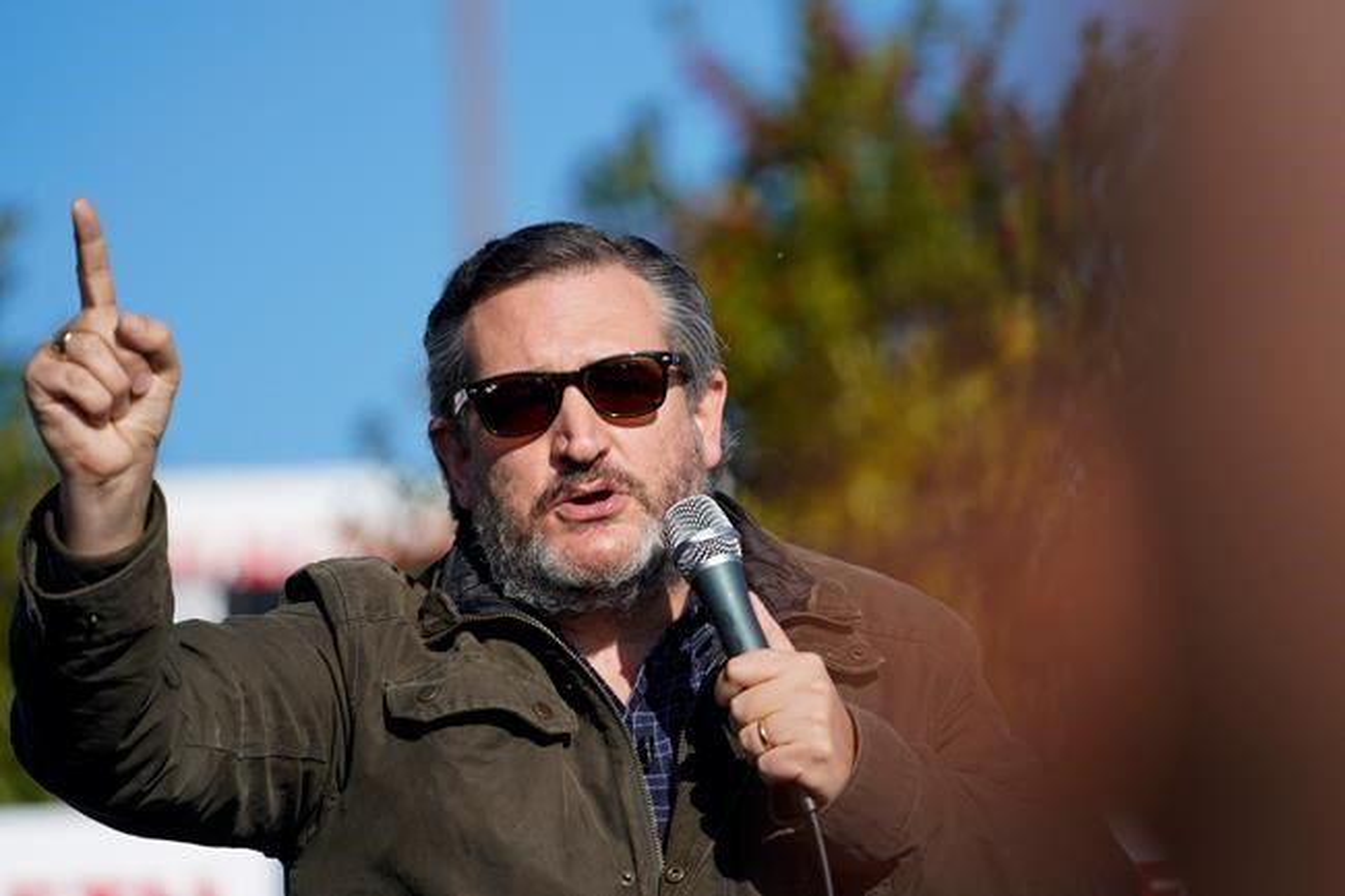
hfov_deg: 6.7
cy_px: 448
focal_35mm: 306
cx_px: 672
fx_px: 11429
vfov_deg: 4.5
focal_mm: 306
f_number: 5.6
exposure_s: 1/800
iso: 160
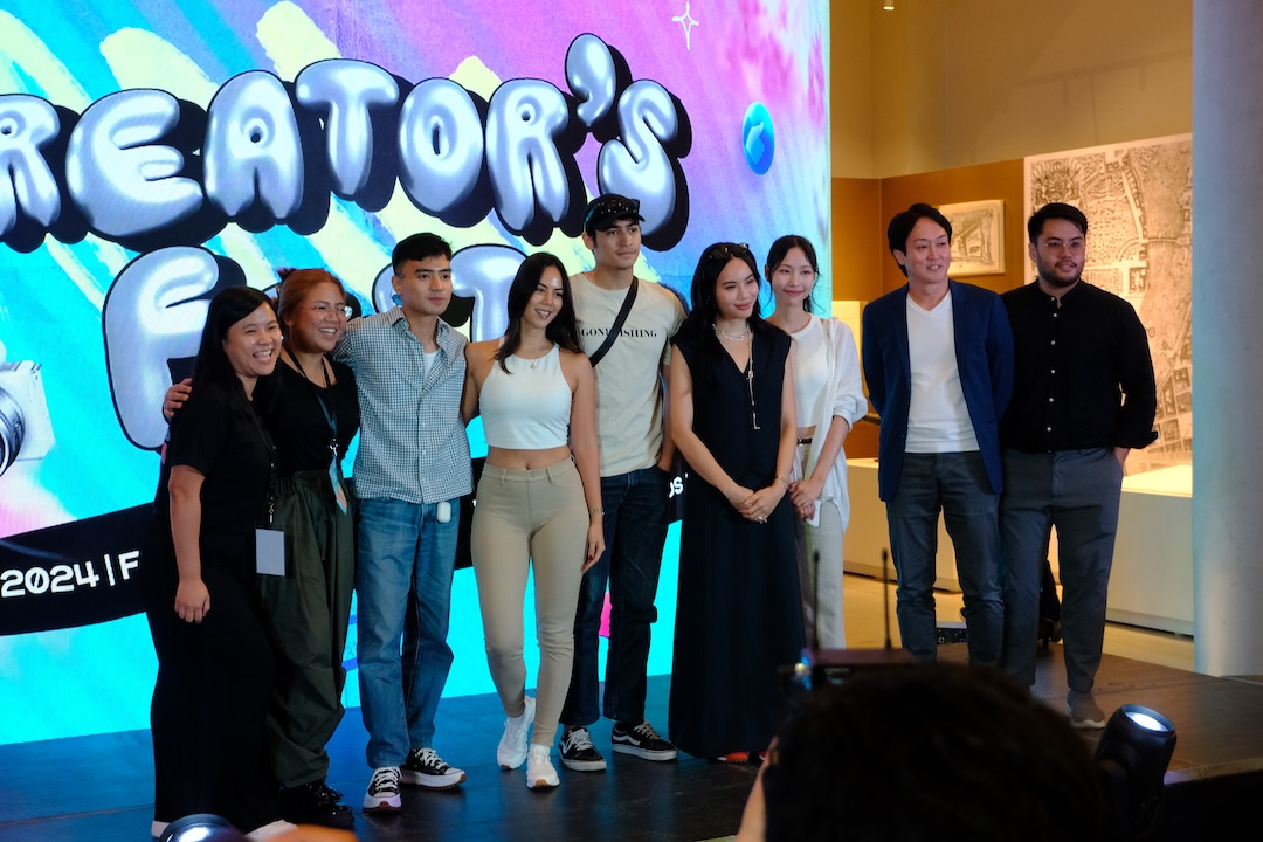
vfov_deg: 25.5
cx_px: 632
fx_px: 1859
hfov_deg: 37.5
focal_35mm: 53
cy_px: 421
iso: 1600
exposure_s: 1/125
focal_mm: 35.3
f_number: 5
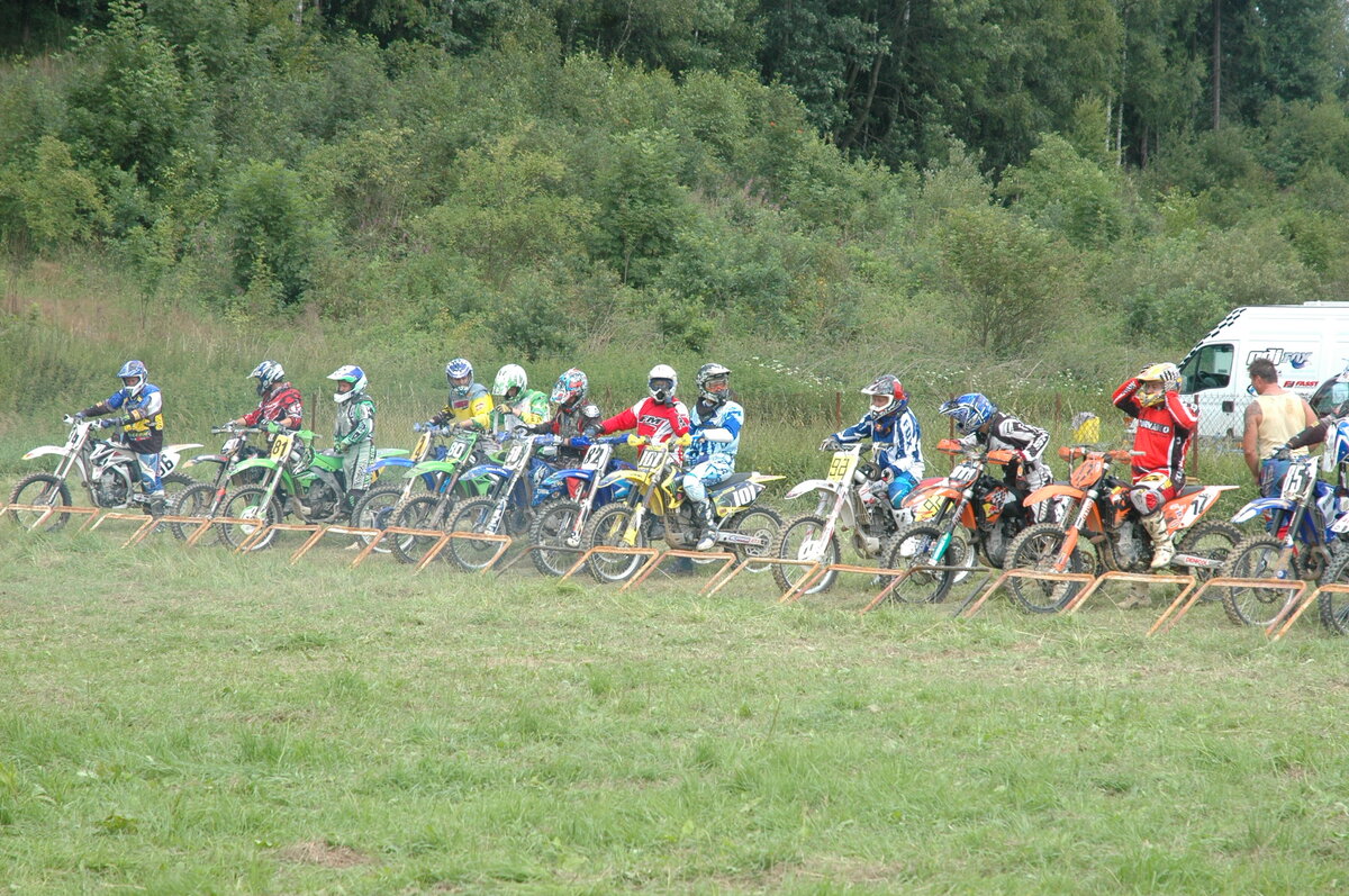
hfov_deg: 19.5
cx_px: 674
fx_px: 3930
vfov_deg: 13.0
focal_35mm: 105
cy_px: 448
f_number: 8
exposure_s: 1/250
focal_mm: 70
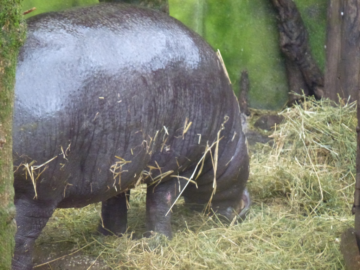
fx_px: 2413
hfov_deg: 8.5
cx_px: 180
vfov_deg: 6.4
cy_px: 135
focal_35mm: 232
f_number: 5.6
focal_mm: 41.5
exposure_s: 1/40
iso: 800
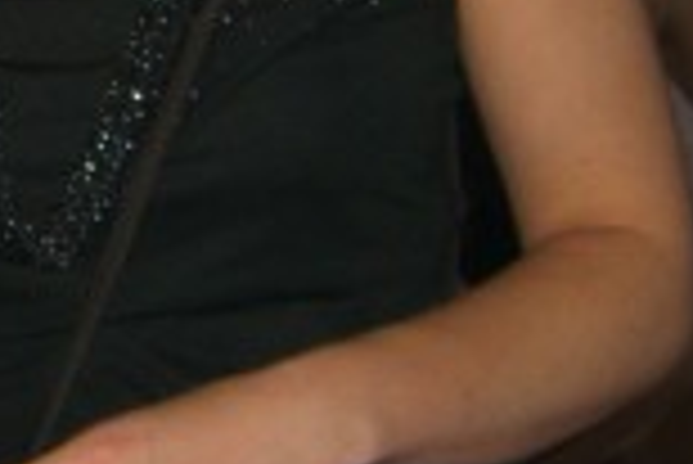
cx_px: -356
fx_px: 2967
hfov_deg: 12.6
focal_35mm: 154
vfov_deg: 8.6
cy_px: -347
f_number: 2.8
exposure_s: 1/60
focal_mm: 7.9
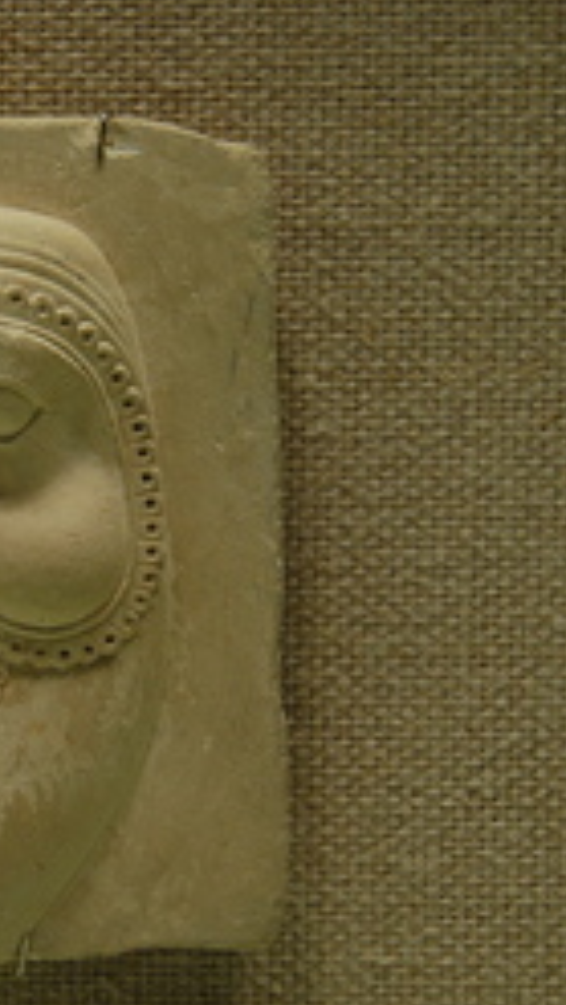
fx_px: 5228
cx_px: -53
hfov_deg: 6.2
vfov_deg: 11.0
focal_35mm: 196
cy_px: 557
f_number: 5
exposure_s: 1/50
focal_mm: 70
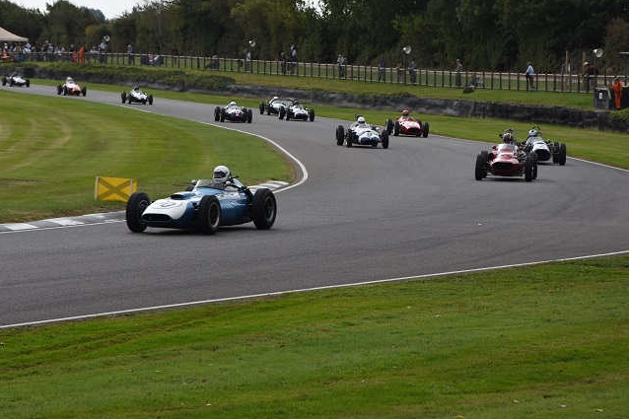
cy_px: 172
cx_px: 321
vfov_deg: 6.9
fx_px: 3452
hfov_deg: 10.4
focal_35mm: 198
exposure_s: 1/640
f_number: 8
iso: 200
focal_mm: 105
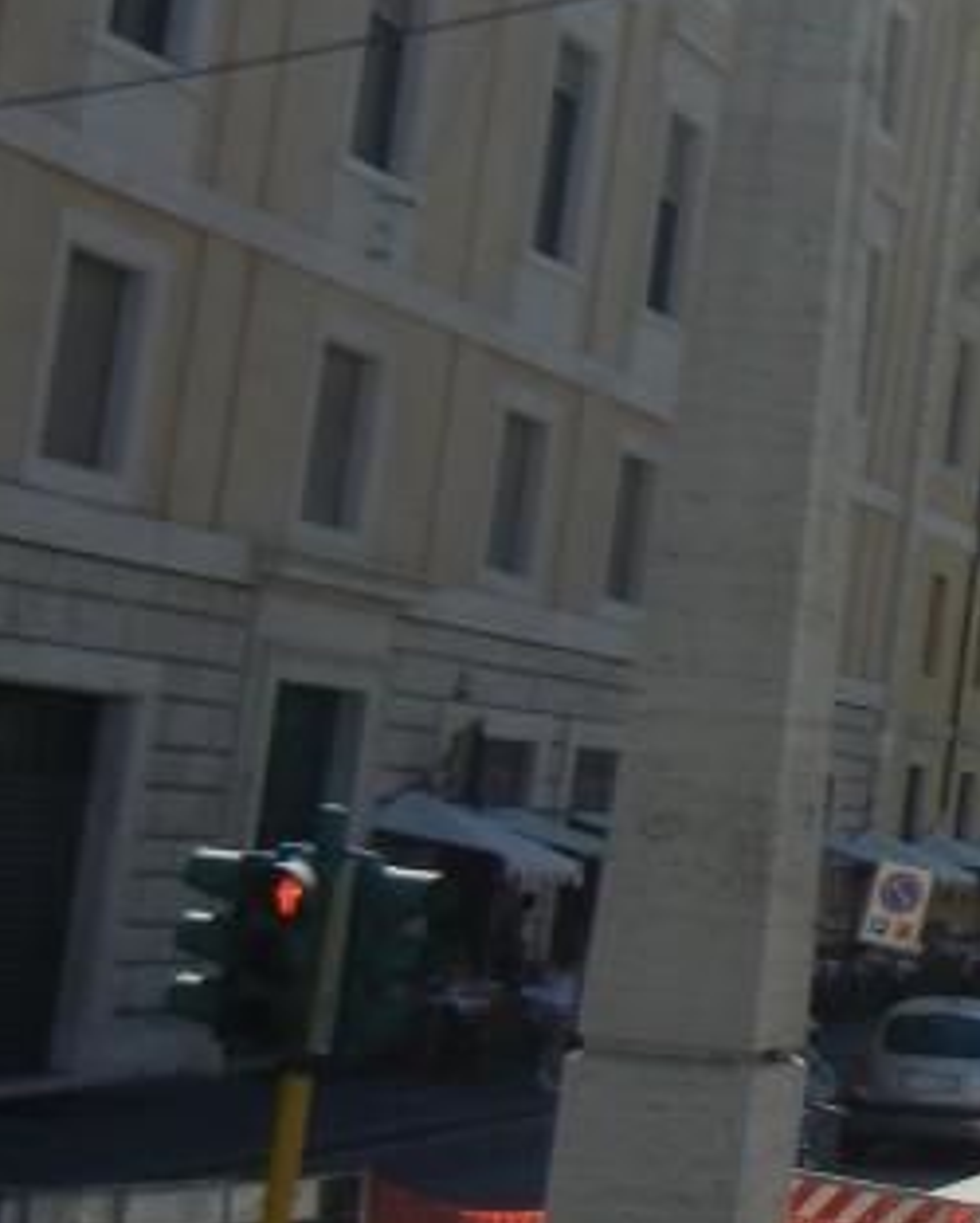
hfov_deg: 13.6
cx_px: 1995
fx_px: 3477
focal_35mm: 96
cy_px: 584
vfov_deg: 19.9
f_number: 7
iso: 160
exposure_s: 1/527
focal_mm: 5.4
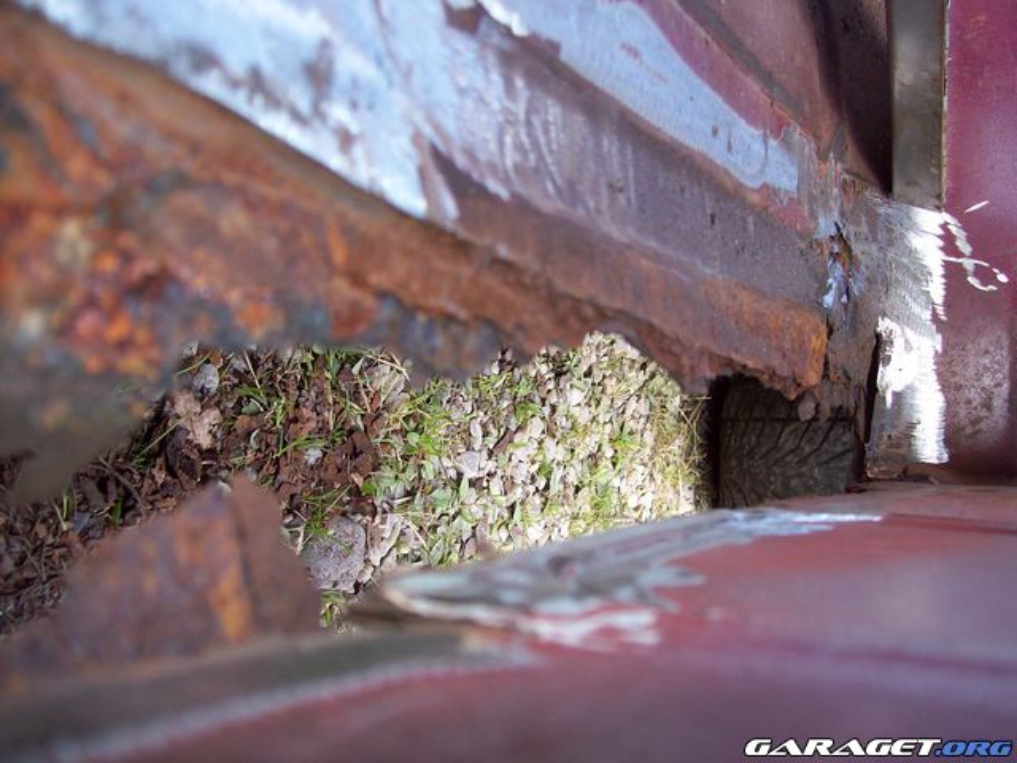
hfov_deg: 51.4
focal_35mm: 36
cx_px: 508
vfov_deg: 39.7
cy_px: 382
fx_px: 1058
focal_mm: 6
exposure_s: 1/64
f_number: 2.7
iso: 80
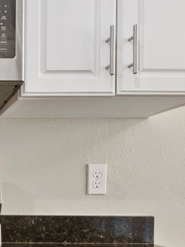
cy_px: 200
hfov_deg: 24.9
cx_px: -68
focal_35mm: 49
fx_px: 349
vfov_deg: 37.4
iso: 100
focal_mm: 10
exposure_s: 3
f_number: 9
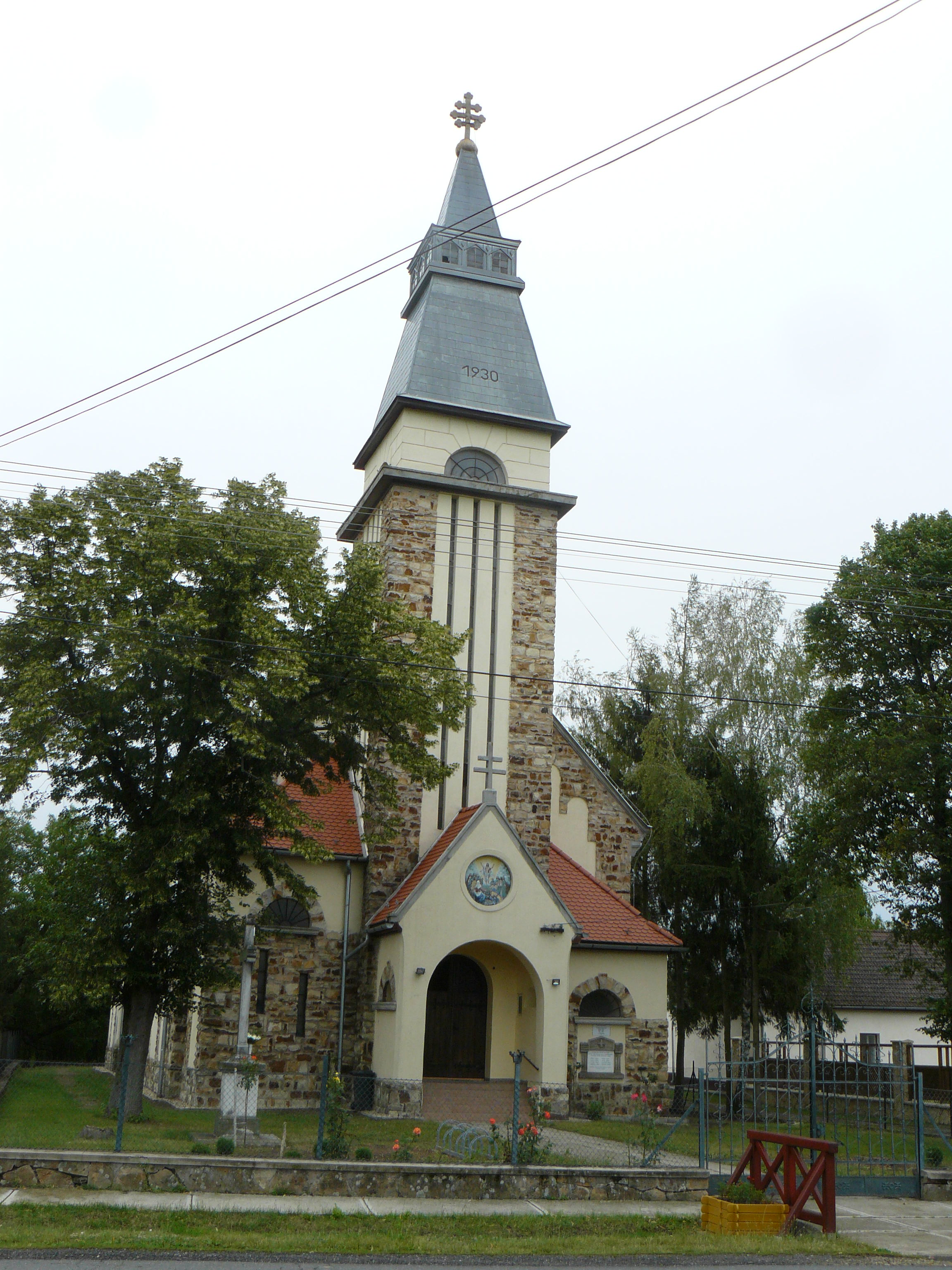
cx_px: 476
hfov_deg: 39.7
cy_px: 635
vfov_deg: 51.4
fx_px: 1320
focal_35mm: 36
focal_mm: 6
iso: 100
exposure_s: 1/250
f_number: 5.6
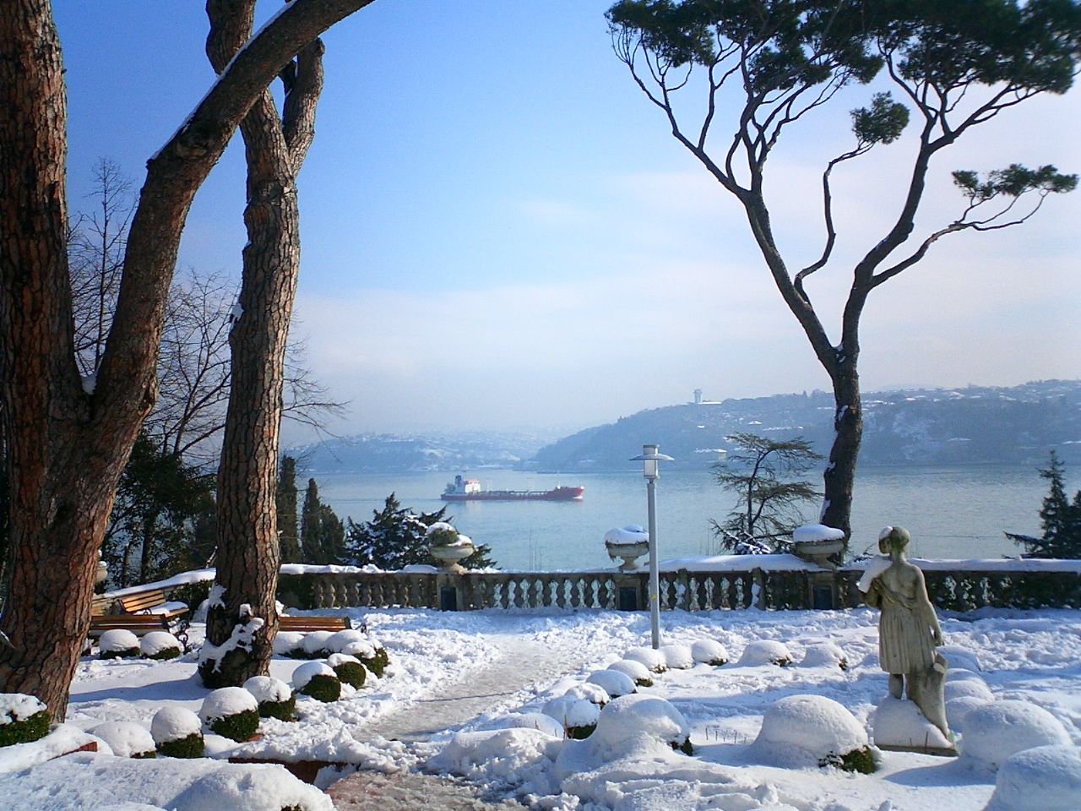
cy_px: 406
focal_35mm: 37
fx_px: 1155
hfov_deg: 50.1
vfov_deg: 38.7
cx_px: 540
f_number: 3.5
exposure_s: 1/1250
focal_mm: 5.6
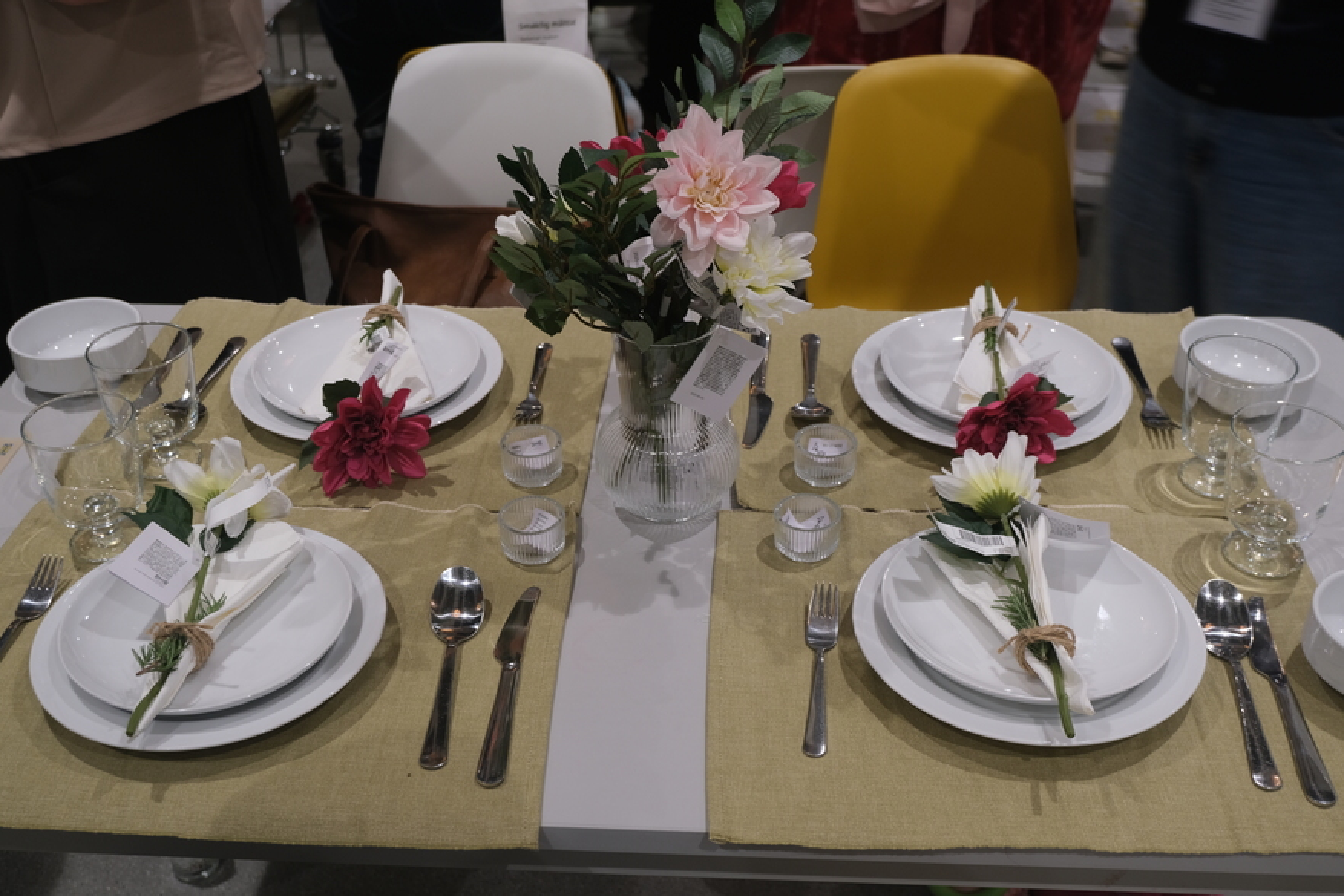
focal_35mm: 39
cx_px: 657
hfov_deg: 49.5
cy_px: 440
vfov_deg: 34.2
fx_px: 1456
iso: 320
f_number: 4.4
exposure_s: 1/13
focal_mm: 25.6
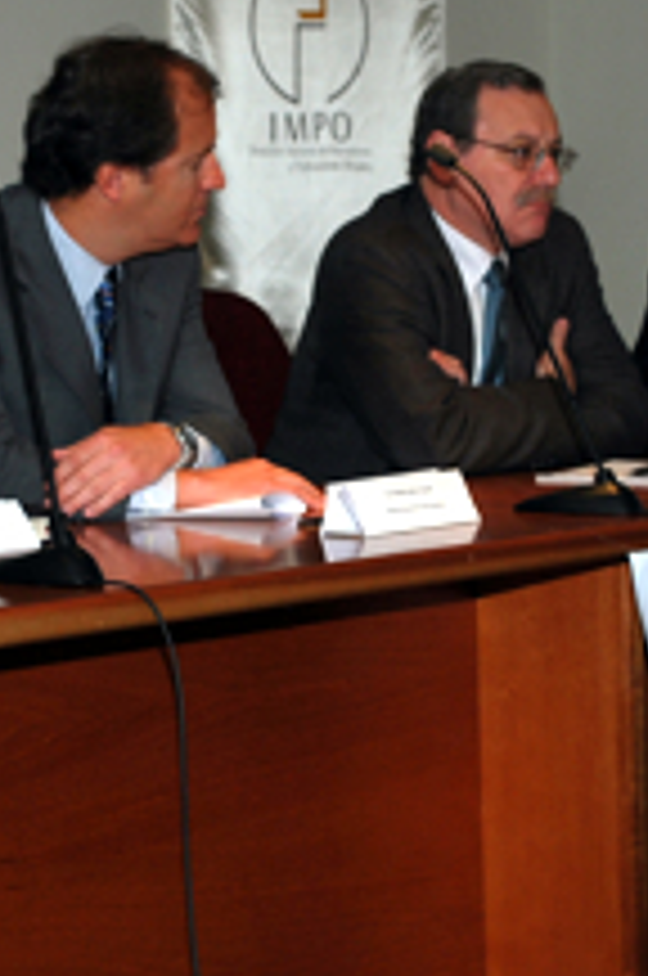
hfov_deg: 11.2
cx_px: 207
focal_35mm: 122
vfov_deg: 16.8
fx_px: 3304
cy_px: 378
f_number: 5.3
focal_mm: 44
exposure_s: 1/60
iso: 200
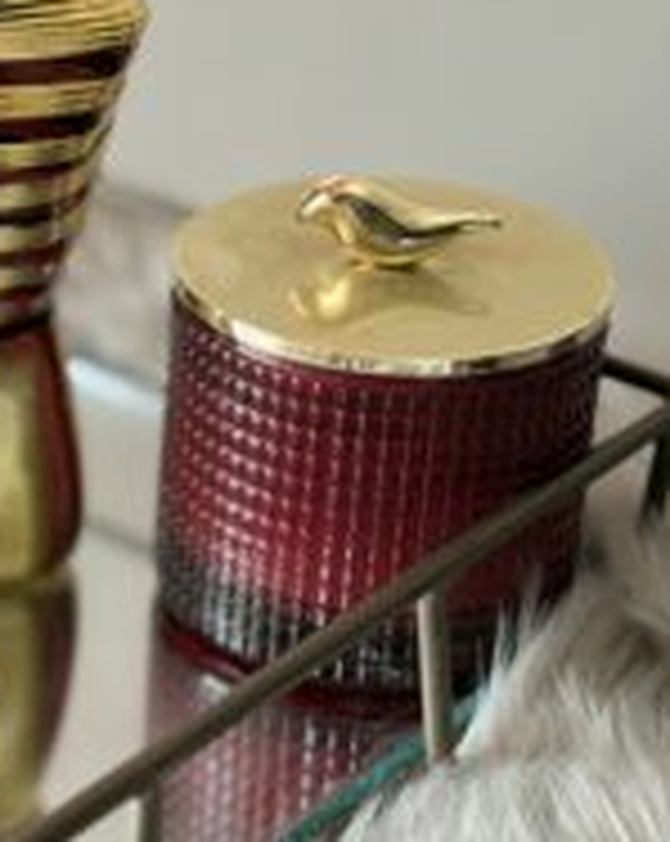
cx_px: -270
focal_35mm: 113
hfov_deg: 13.0
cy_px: 387
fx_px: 2808
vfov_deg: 17.0
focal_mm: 6.76
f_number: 1.78
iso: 80
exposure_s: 1/121
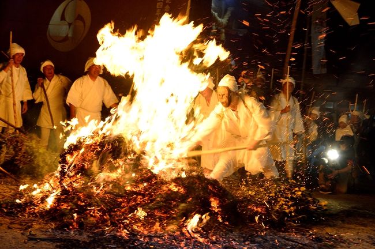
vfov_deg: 38.8
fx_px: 354
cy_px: 124
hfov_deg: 55.8
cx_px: 188
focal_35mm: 34
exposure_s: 1/60
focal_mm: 34
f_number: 6.7
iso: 3600
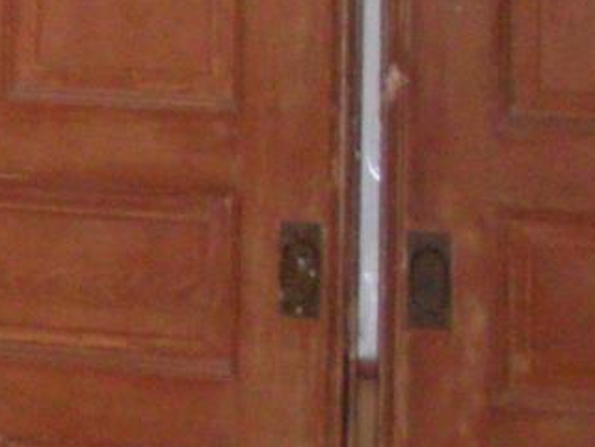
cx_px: -692
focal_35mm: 190
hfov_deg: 9.5
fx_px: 3266
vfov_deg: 7.6
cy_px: -322
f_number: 2.8
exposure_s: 1/45
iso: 200
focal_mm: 6.3
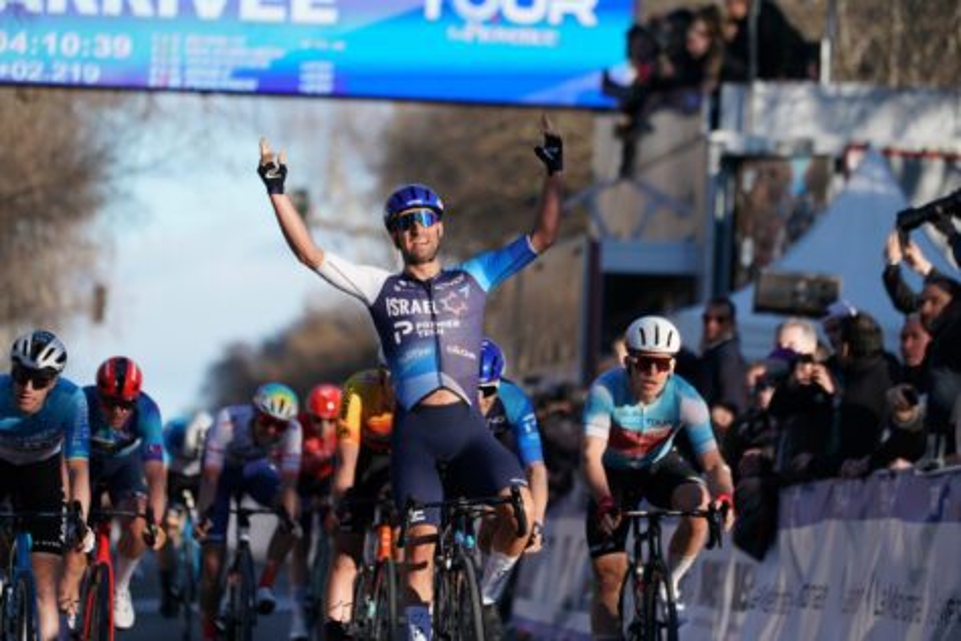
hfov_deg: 6.6
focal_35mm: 312
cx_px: 480
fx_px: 8331
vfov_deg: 4.4
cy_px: 320
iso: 800
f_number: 5.6
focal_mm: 312
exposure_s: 1/2000
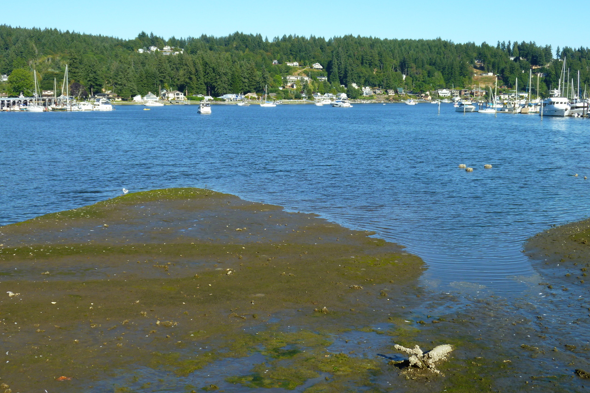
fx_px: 721
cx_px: 295
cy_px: 185
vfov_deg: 30.5
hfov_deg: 44.5
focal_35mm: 44
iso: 80
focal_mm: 7.6
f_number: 4.1
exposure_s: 1/320
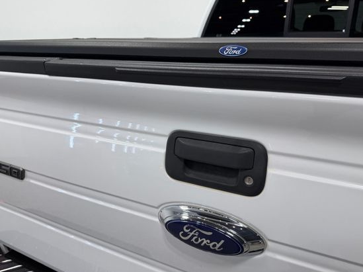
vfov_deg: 49.7
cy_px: 144
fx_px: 293
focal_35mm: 28
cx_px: 180
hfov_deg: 63.5
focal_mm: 6.76
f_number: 1.78
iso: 64
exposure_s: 1/254
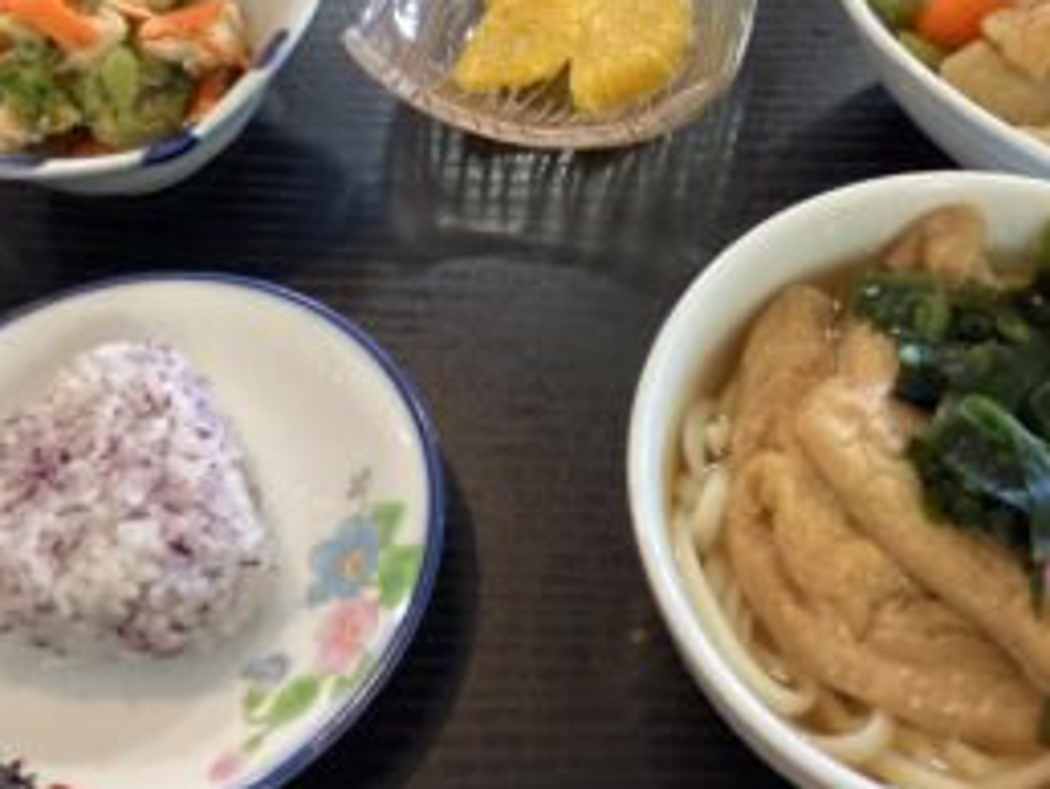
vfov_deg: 32.2
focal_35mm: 45
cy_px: 336
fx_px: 1366
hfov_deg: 41.9
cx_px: 621
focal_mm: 3.3
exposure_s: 1/50
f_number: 2.4
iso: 250
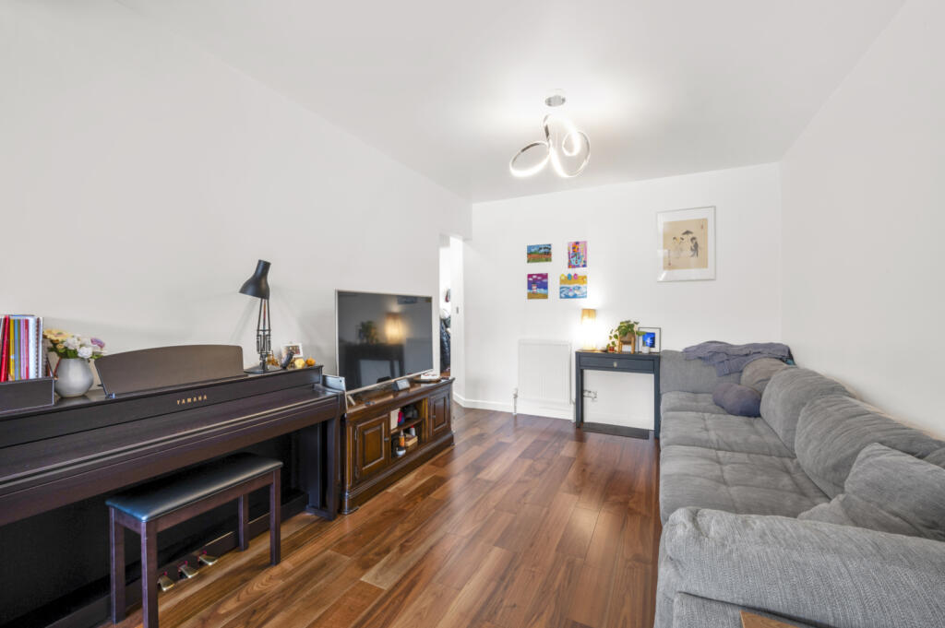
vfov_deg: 81.1
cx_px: 472
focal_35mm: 14
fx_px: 367
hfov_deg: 104.3
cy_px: 314
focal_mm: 14
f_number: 16
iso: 200
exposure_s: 1
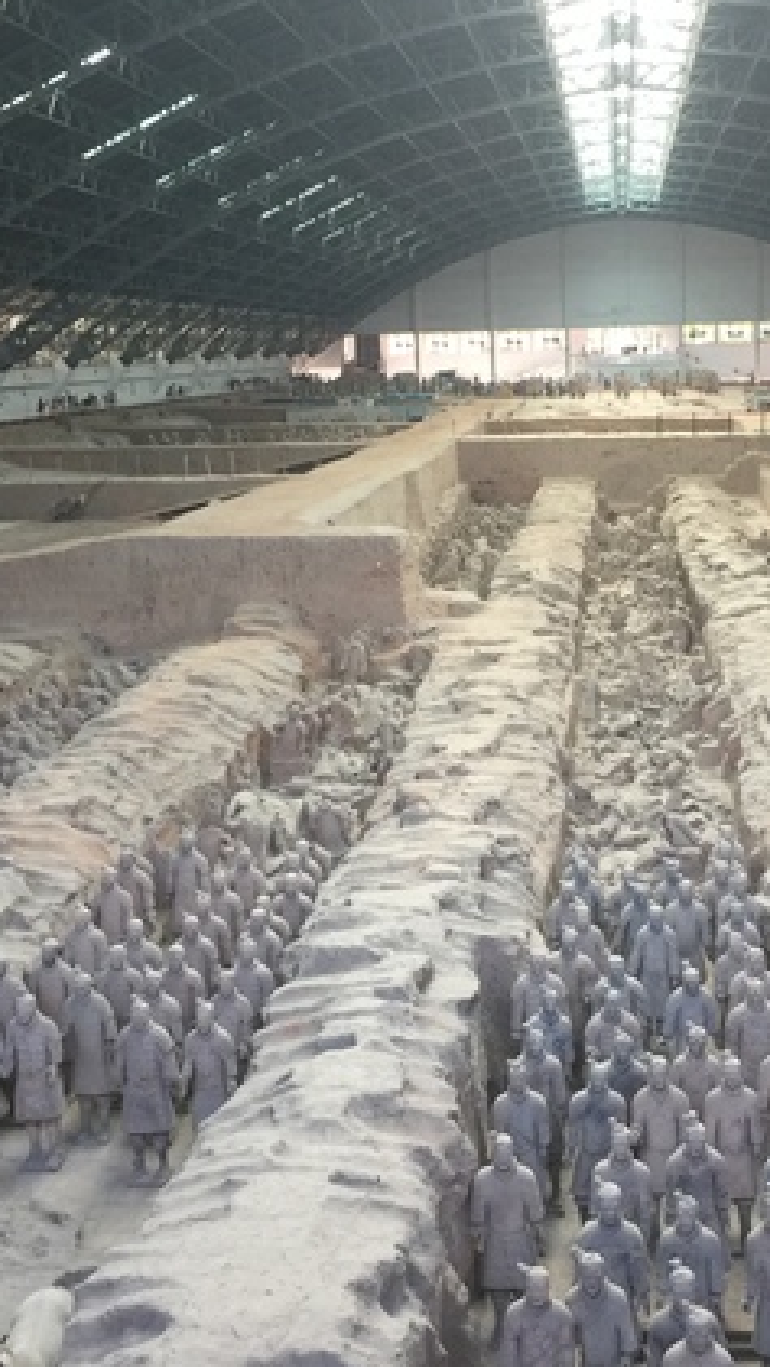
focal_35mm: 48
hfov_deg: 24.7
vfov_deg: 42.9
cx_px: 546
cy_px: 718
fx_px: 1741
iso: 64
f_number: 2.2
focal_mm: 4.15
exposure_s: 1/33
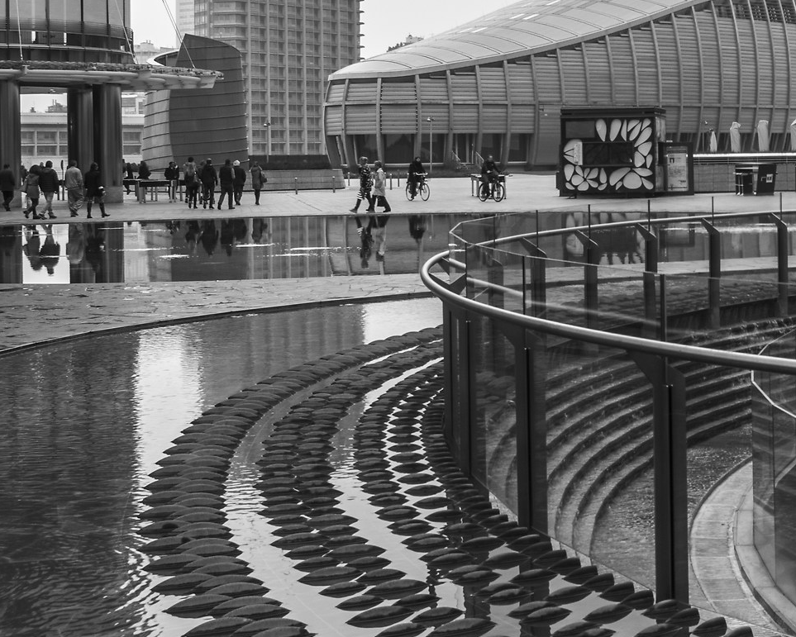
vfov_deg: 21.7
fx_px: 1650
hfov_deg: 25.7
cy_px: 152
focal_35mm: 70
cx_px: 812
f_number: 9
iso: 100
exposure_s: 1/50
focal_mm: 20
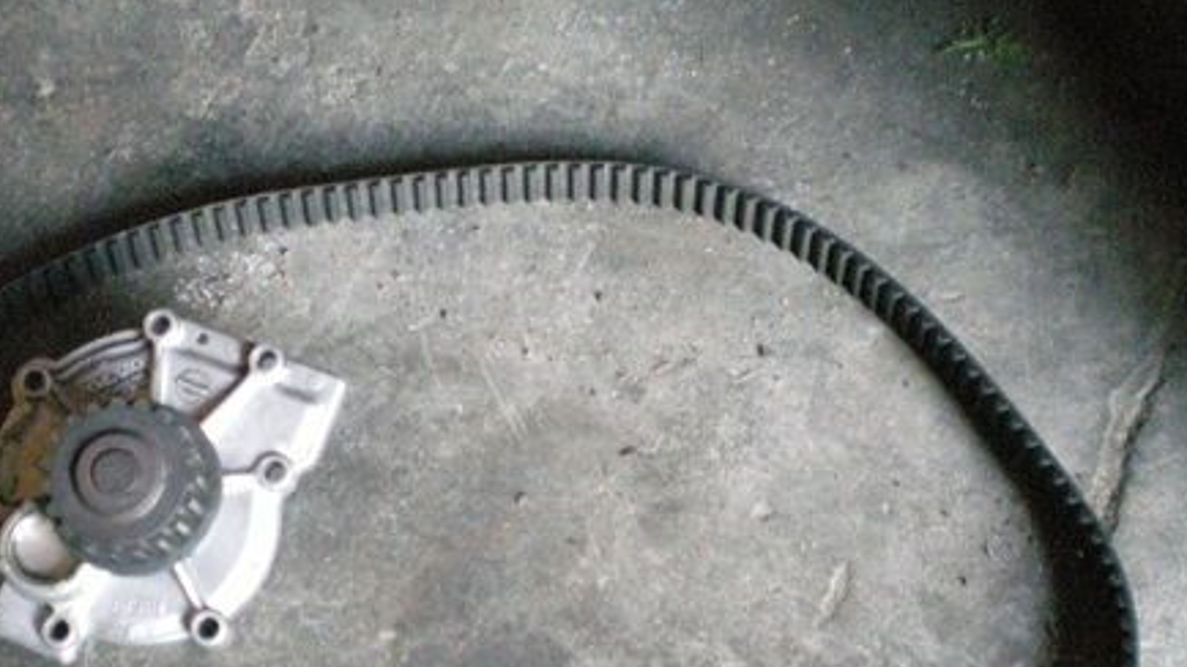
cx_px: 462
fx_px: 1920
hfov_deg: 34.2
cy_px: 470
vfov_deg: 19.6
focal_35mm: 61
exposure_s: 1/55
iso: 1000
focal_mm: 6.3
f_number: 3.1
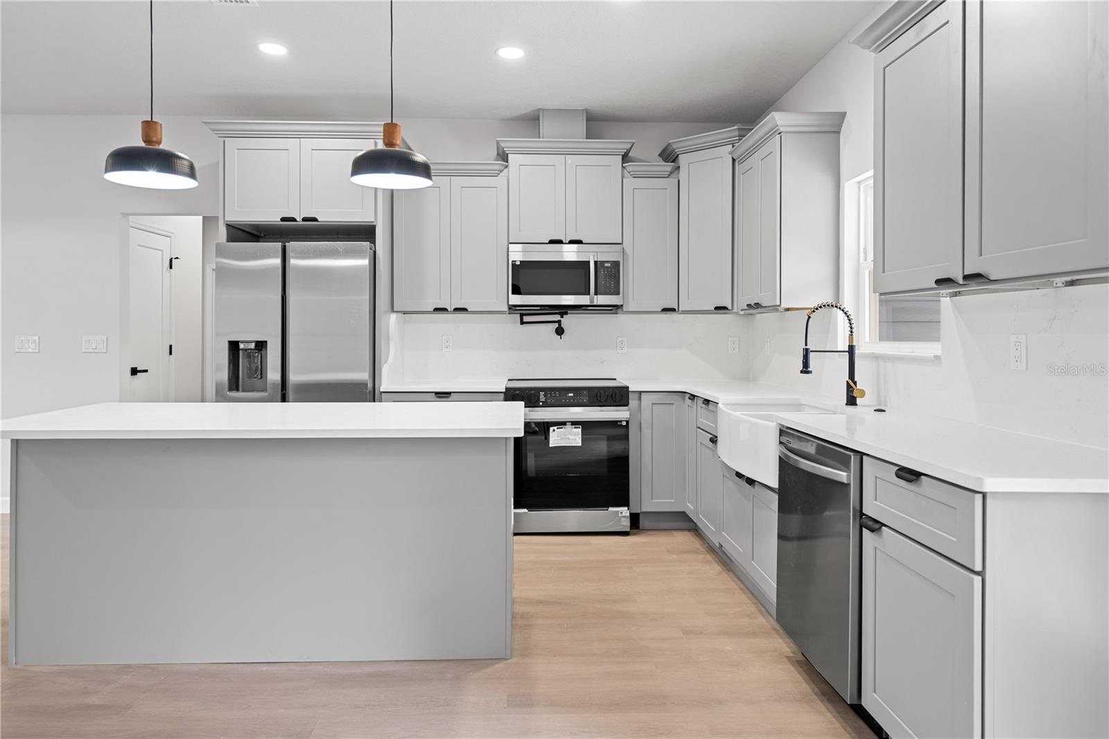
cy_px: 370
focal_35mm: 21
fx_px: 647
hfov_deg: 81.2
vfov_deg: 59.5
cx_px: 554
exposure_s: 1/10
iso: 250
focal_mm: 21
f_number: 4
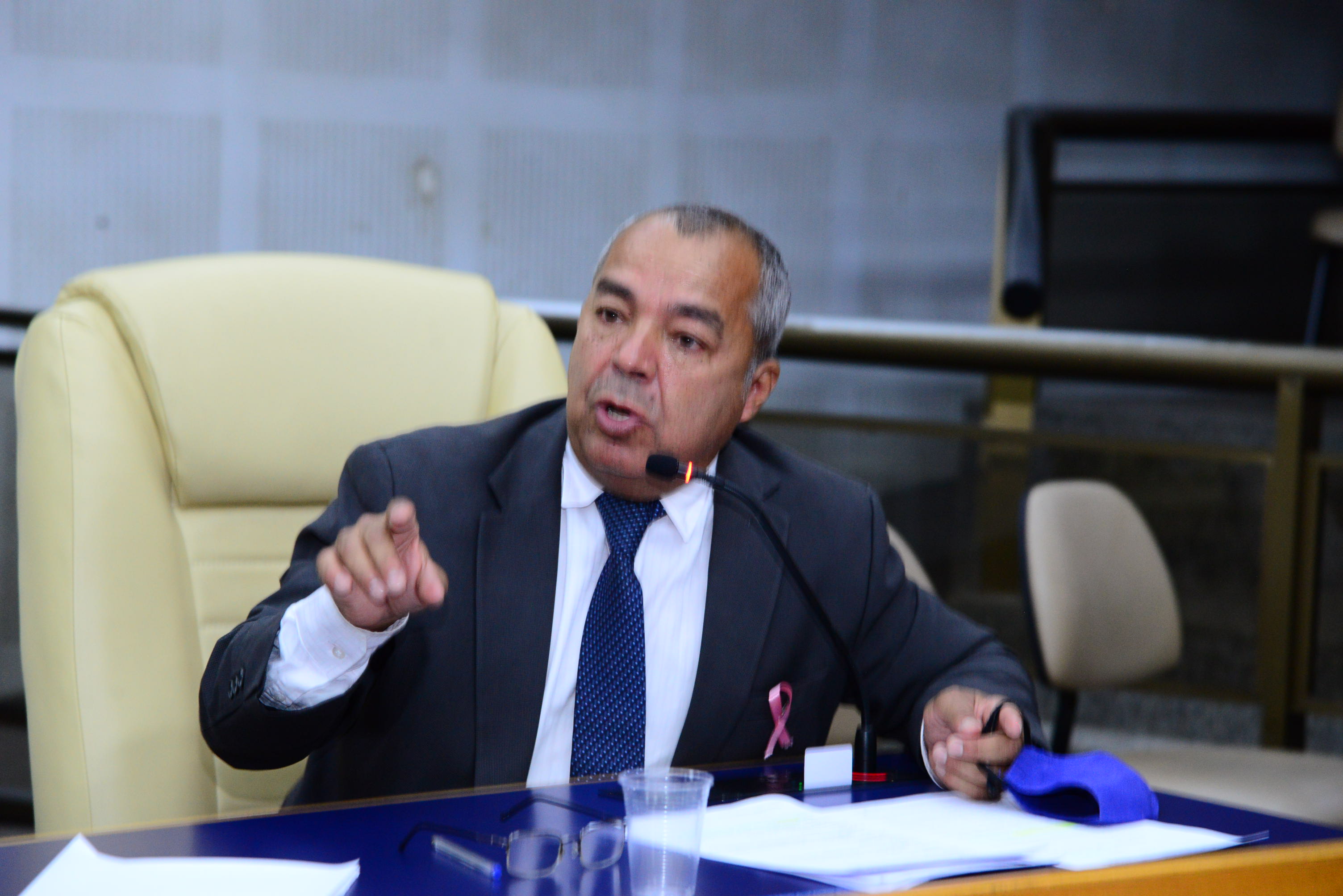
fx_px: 4478
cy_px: 448
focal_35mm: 120
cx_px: 672
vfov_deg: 11.4
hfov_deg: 17.1
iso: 2500
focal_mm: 120
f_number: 5.6
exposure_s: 1/60
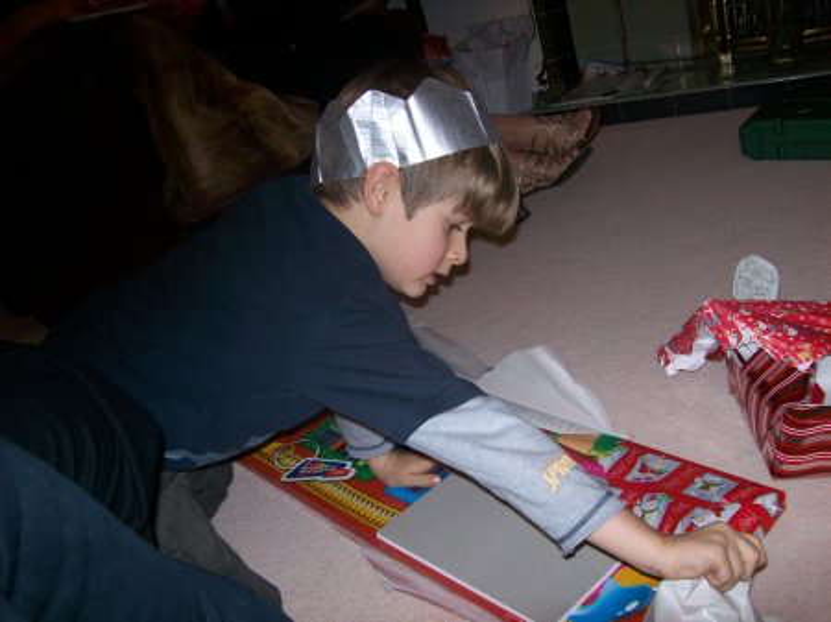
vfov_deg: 39.6
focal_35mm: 36
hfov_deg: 51.4
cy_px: 311
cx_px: 416
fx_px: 864
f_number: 2.7
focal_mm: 6
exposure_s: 1/64
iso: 80
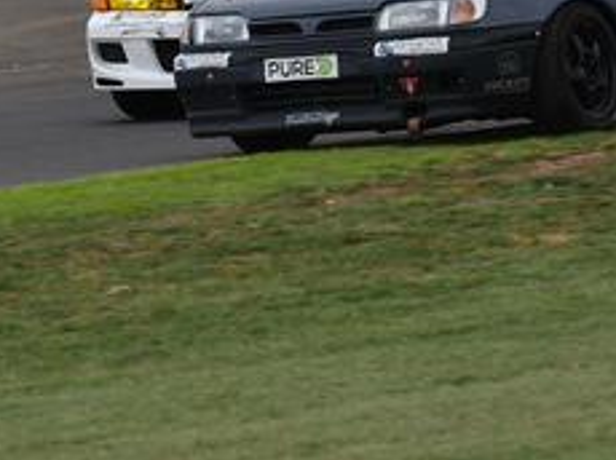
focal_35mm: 1808
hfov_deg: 1.1
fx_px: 32140
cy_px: -150
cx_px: 236
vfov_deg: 0.8
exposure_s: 1/640
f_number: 10
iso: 500
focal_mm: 360
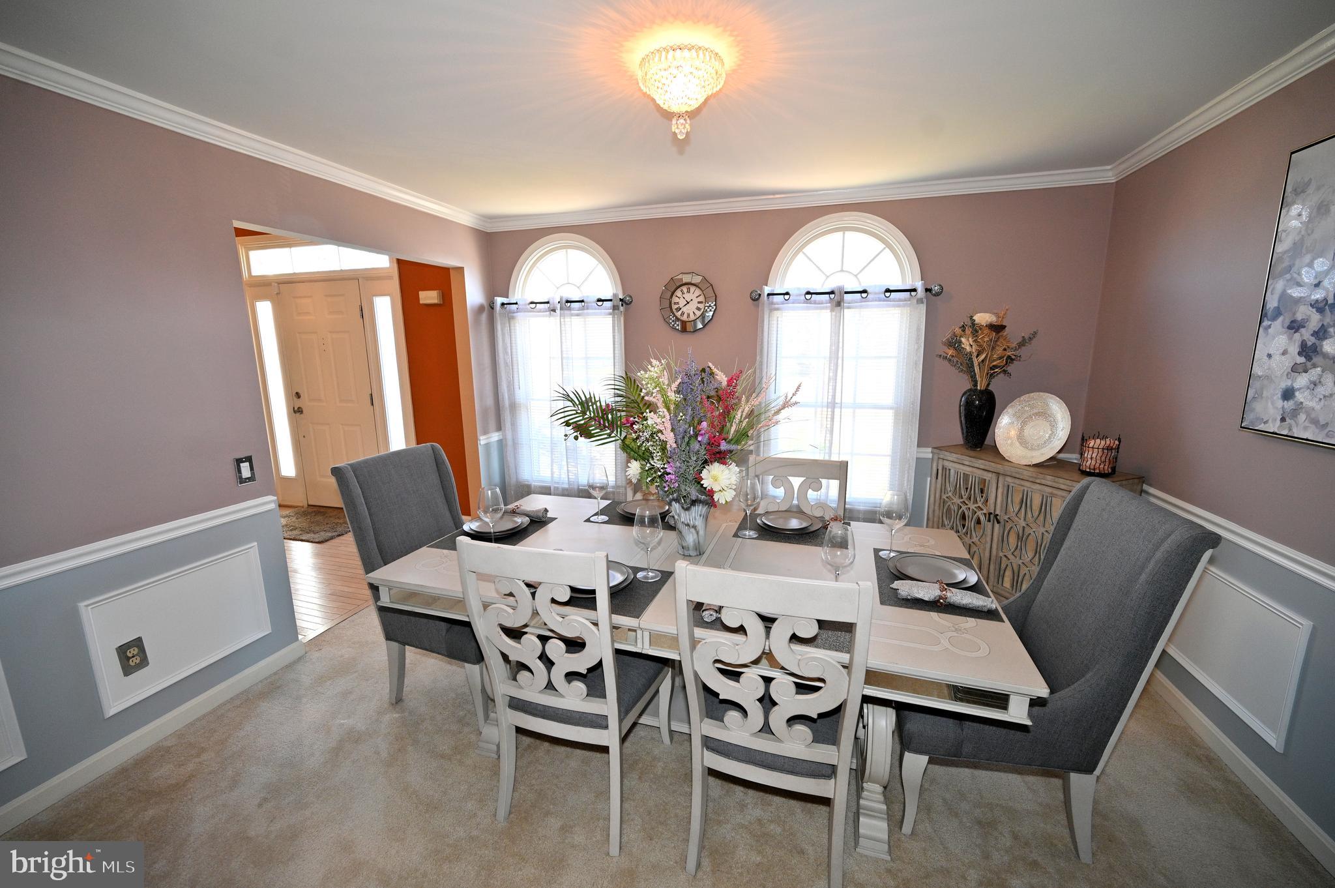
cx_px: 668
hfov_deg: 104.3
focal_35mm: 14
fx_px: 519
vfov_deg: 81.1
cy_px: 444
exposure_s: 1/80
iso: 560
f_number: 4
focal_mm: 14
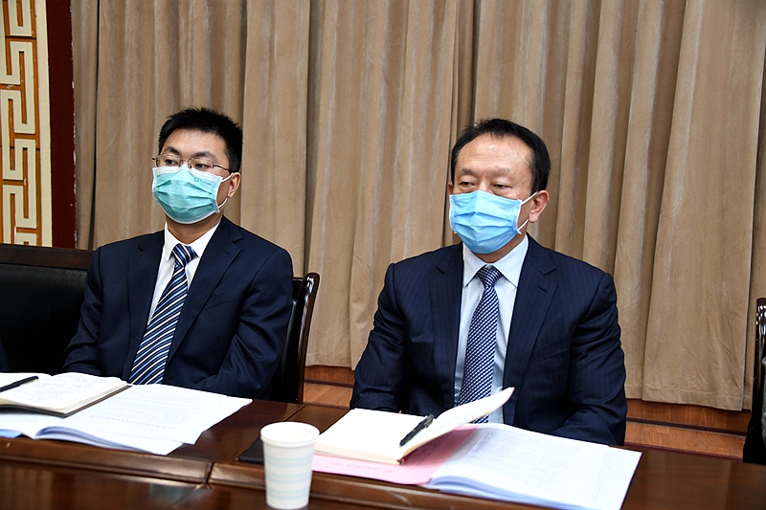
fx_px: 1021
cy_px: 255
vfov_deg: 28.1
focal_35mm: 48
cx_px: 383
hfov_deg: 41.1
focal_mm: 48
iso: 1400
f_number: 4.2
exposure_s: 1/50
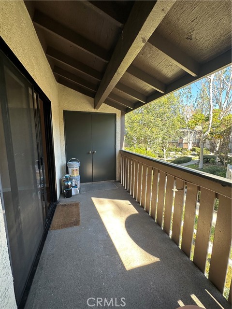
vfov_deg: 102.1
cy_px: 154
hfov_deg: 85.7
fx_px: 125
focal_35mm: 14
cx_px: 116
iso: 40
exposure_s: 1/162
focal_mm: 2.22
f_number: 2.2
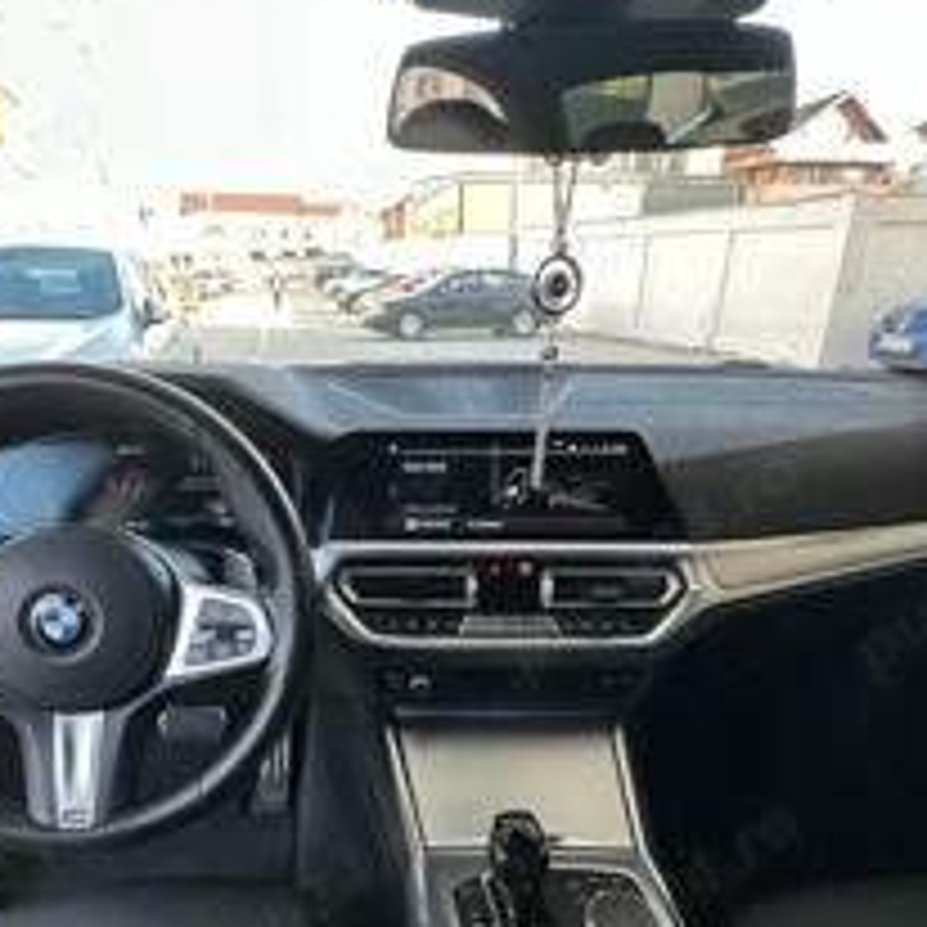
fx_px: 727
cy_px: 616
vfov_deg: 63.4
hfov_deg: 64.7
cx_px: 392
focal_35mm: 24
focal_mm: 2.22
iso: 125
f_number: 2.2
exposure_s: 1/99
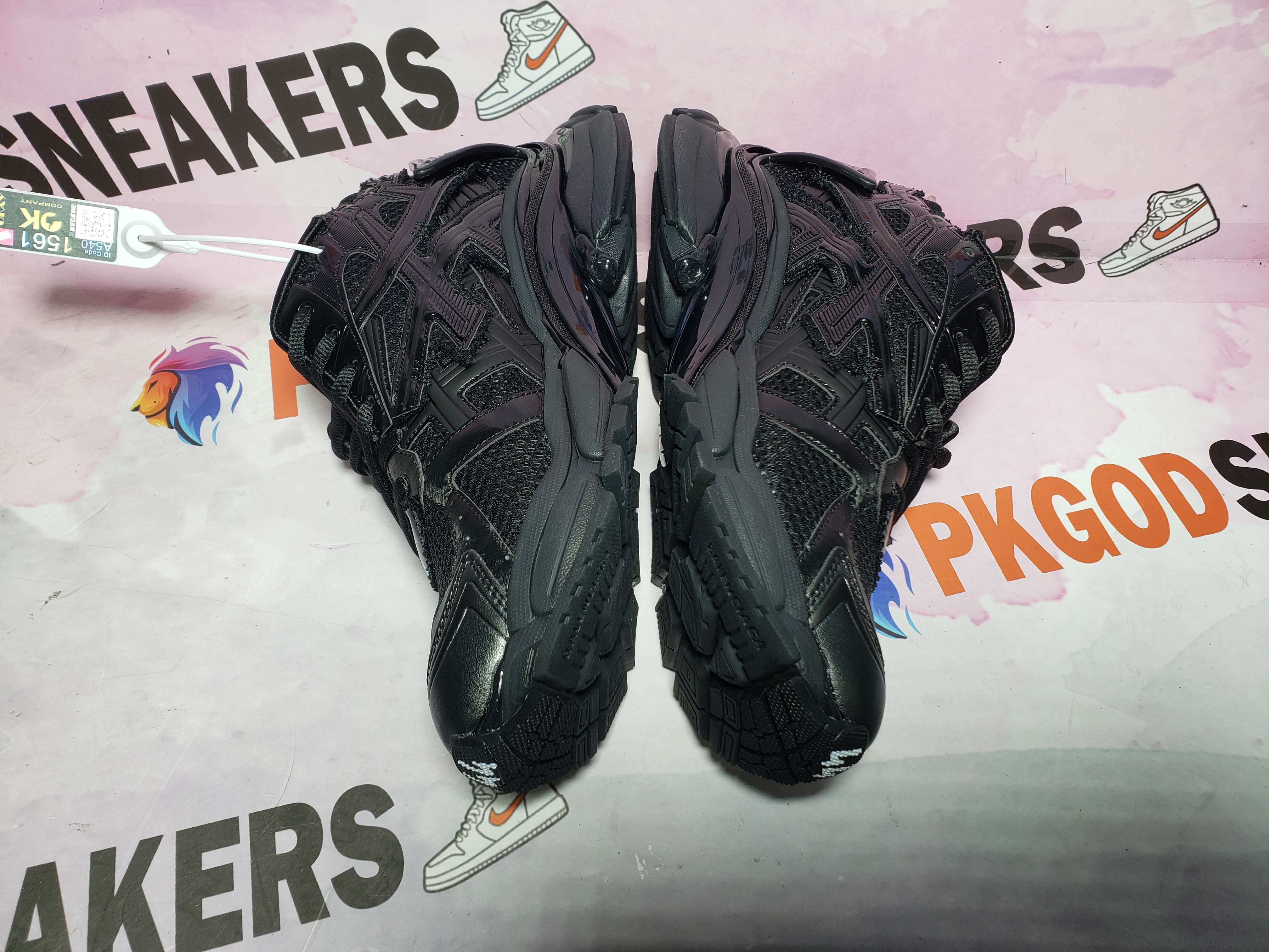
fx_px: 953
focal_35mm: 26
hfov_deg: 67.3
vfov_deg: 53.1
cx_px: 634
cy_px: 476
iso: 50
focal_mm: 4.3
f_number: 2.4
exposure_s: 1/140
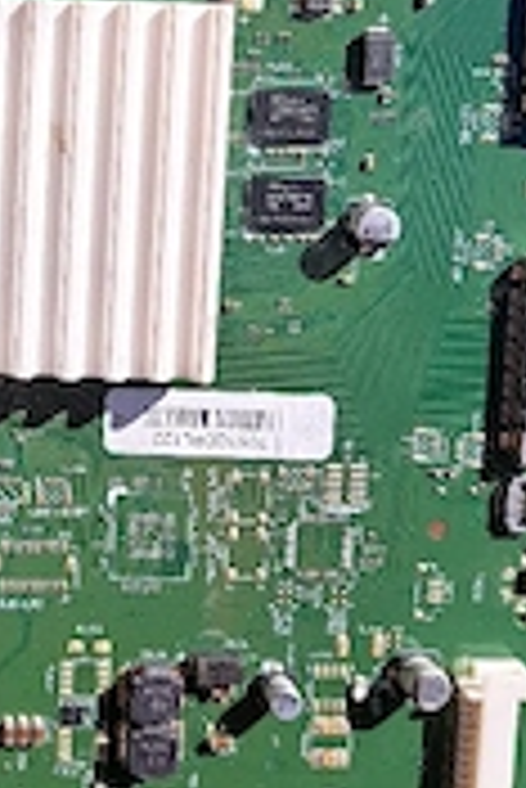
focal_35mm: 57
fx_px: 1247
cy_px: 144
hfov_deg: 22.7
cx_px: -27
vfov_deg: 33.9
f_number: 1.8
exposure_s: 1/556
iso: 50
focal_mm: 5.23
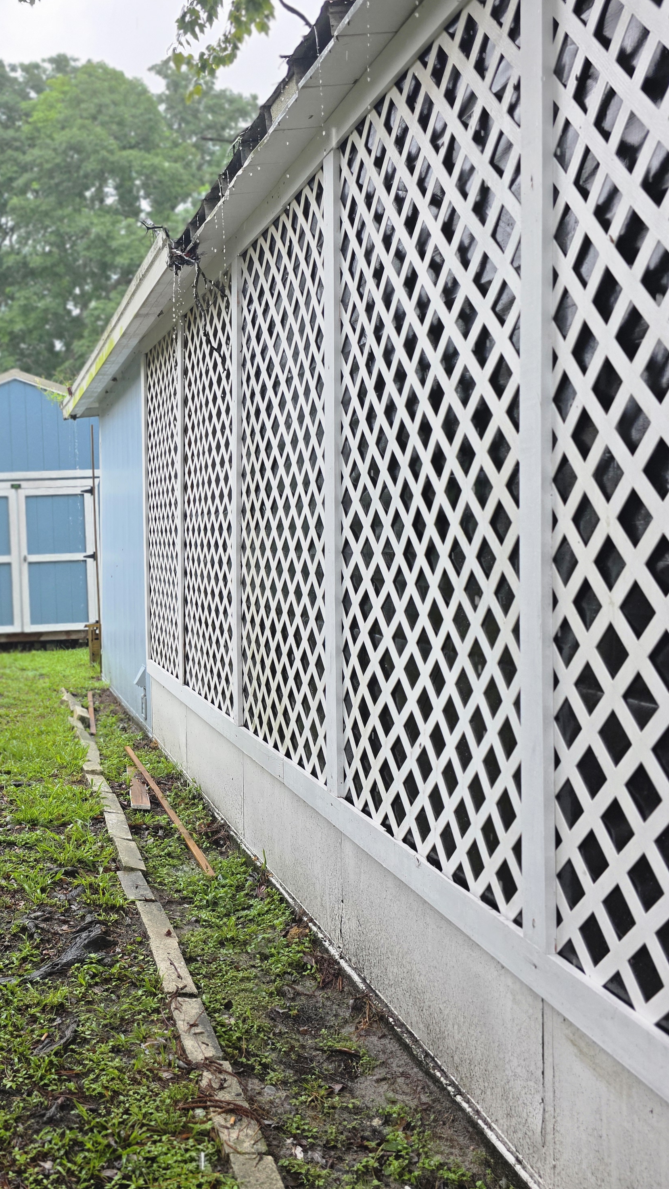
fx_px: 1072
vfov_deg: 58.0
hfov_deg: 32.7
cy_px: 587
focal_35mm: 34
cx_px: 53
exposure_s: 1/359
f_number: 1.7
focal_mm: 6.3
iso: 100
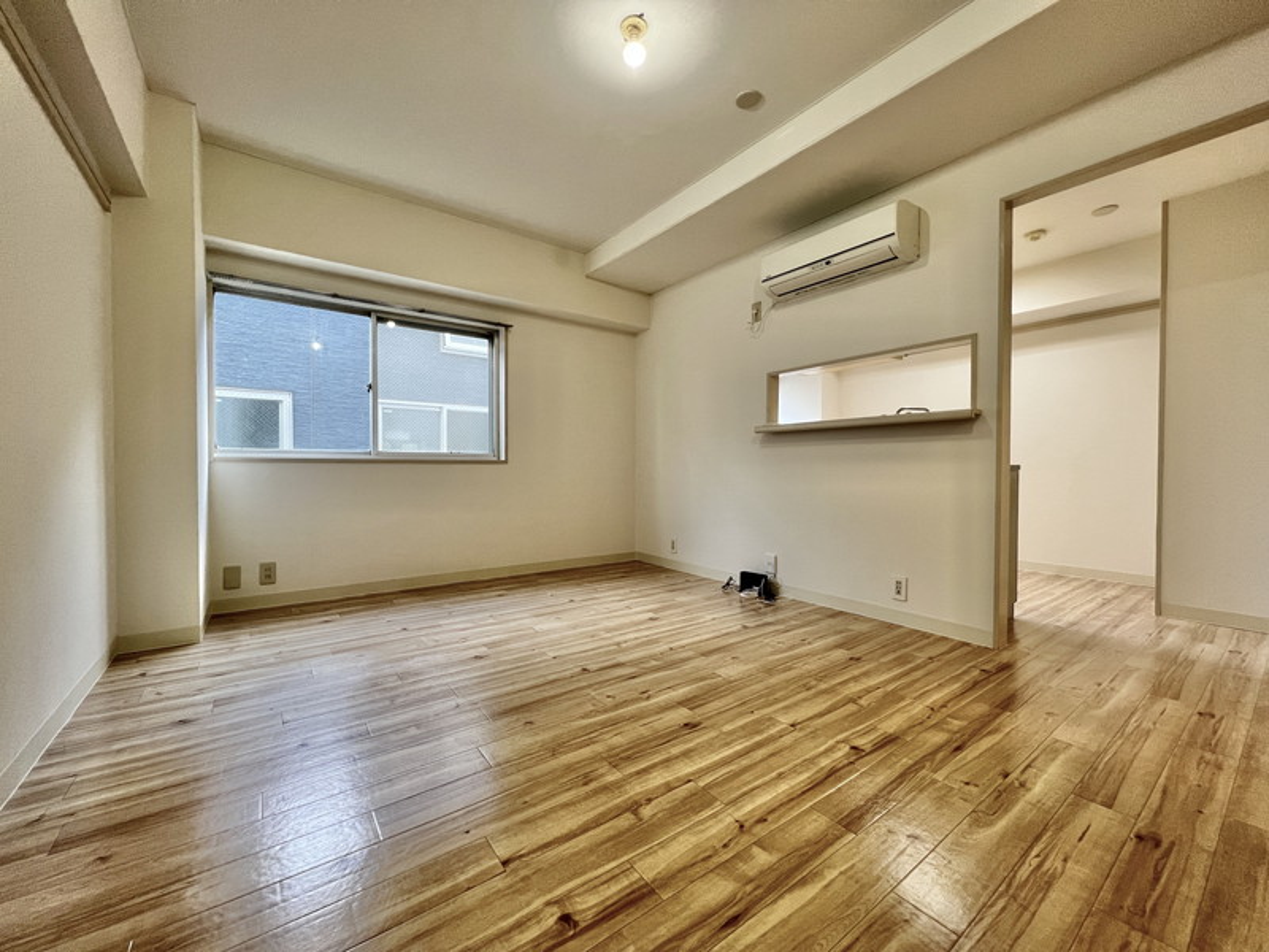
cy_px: 476
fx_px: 477
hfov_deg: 106.2
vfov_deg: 89.9
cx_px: 634
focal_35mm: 13
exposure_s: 1/100
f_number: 1.8
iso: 200
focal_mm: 1.57
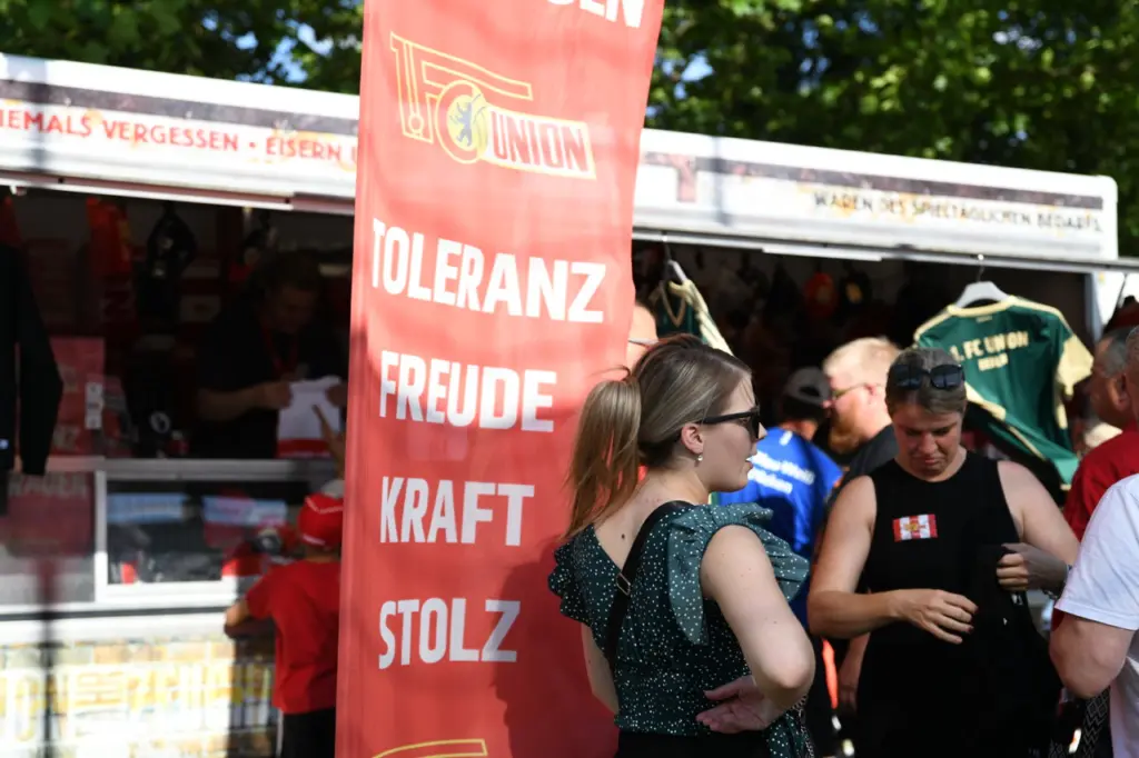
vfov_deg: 24.6
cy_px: 379
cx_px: 570
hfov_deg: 36.3
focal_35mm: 55
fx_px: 1739
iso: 100
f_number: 3.2
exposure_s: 1/800
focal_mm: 55
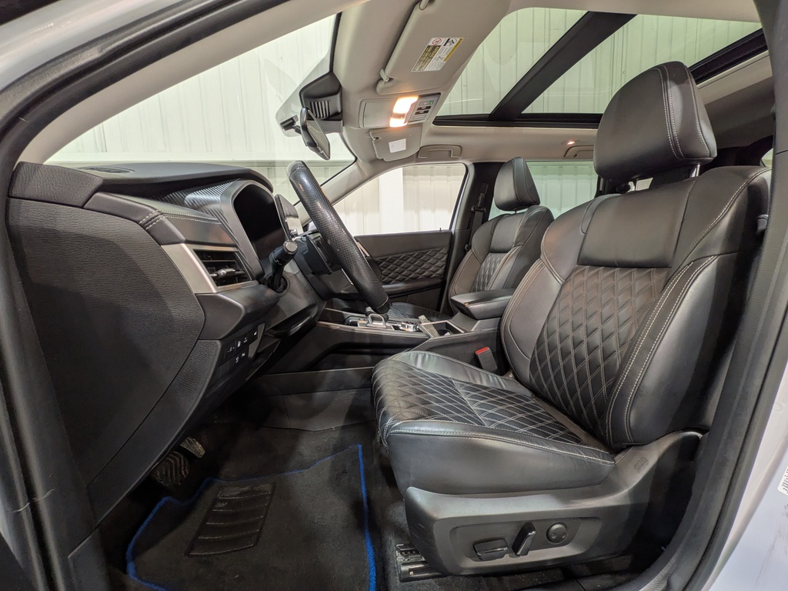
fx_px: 319
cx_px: 394
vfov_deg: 85.7
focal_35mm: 14
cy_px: 296
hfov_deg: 102.1
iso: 55
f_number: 2.2
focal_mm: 1.83
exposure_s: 1/25
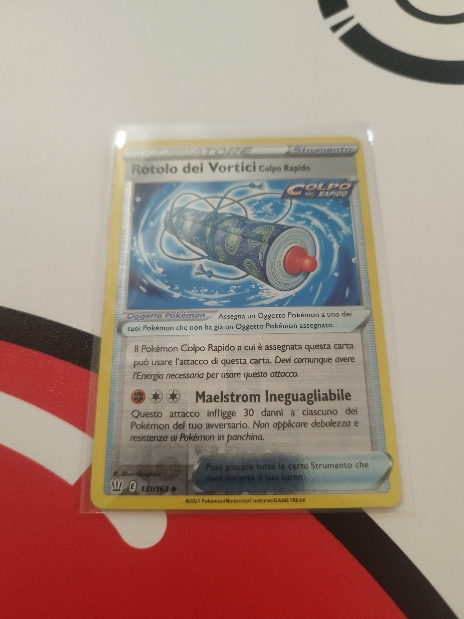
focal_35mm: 24
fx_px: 429
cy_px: 310
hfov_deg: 56.8
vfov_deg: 71.6
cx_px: 232
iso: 1210
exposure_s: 1/33.3
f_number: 1.89
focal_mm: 5.89
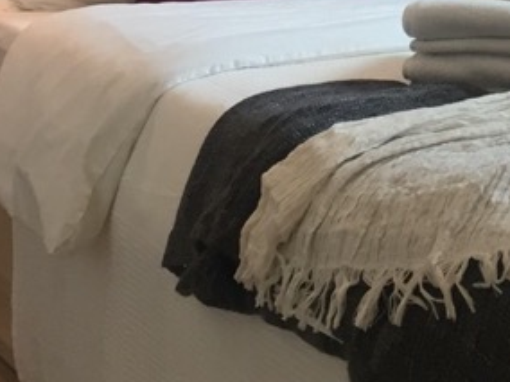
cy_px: -208
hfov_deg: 18.5
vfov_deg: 13.6
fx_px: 1503
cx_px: 573
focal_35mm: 102
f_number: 2.2
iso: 40
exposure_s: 1/33
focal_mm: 4.15
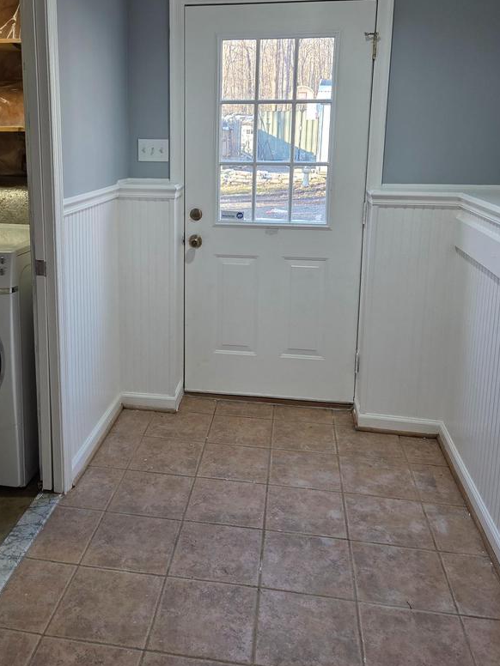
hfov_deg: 43.9
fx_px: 616
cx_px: 192
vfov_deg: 56.2
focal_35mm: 32
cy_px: 255
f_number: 1.8
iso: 80
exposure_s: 1/120
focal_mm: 5.4
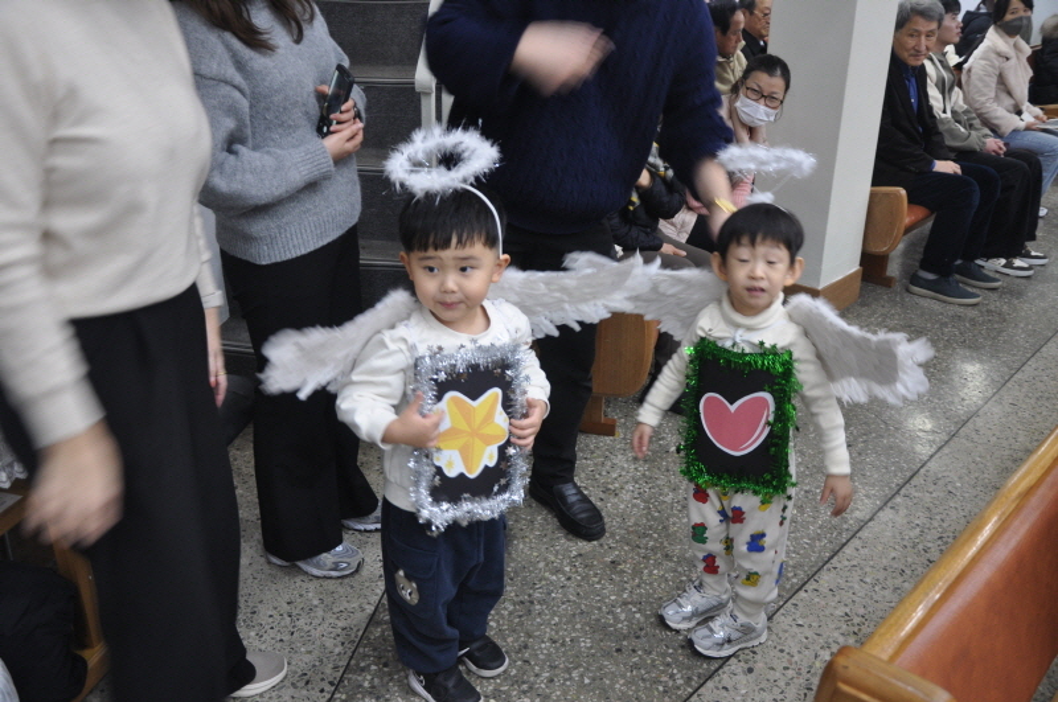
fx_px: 924
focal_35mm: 32
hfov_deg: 59.6
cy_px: 351
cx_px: 529
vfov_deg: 41.6
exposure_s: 1/15
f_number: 4
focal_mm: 21
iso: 450
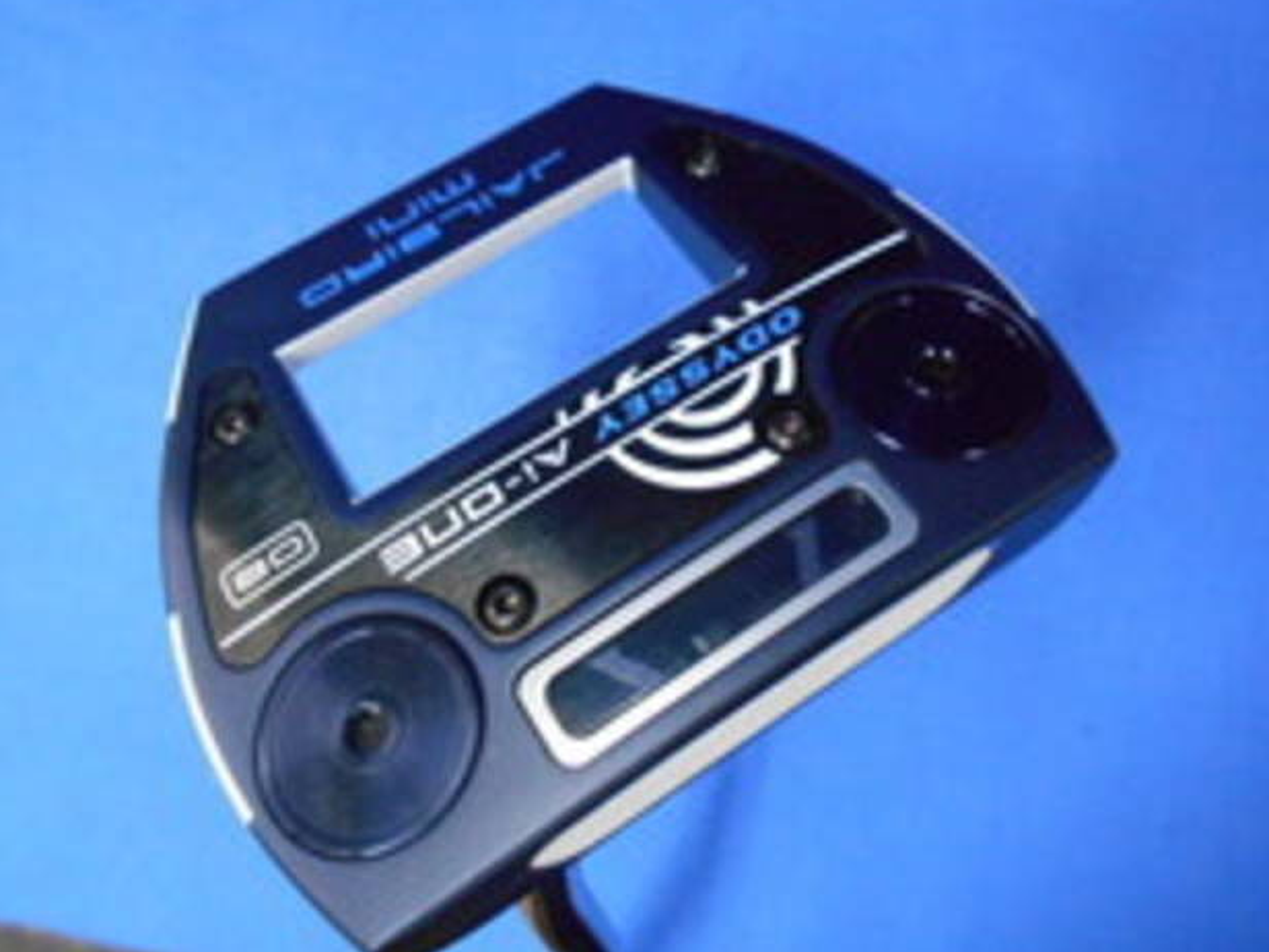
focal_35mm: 27
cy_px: 466
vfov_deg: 51.4
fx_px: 990
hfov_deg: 65.3
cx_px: 643
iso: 800
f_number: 3.2
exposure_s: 1/60
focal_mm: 4.6
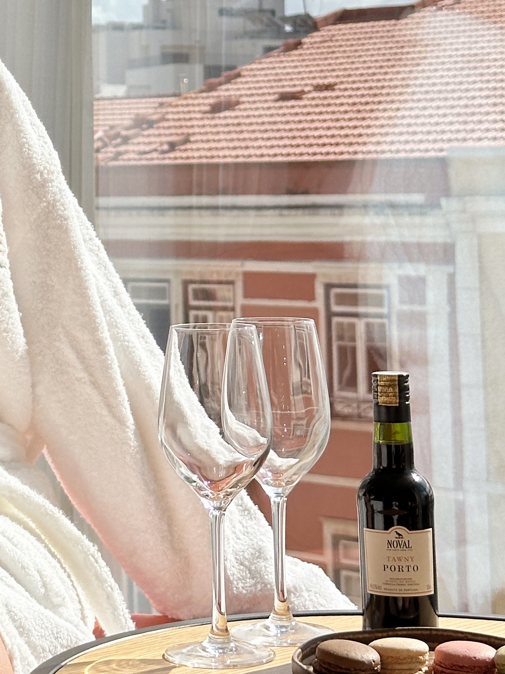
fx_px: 2120
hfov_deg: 13.5
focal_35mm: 109
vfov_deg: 17.7
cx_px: 55
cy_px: 31
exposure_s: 1/4566
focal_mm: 6.86
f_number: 1.78
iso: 64
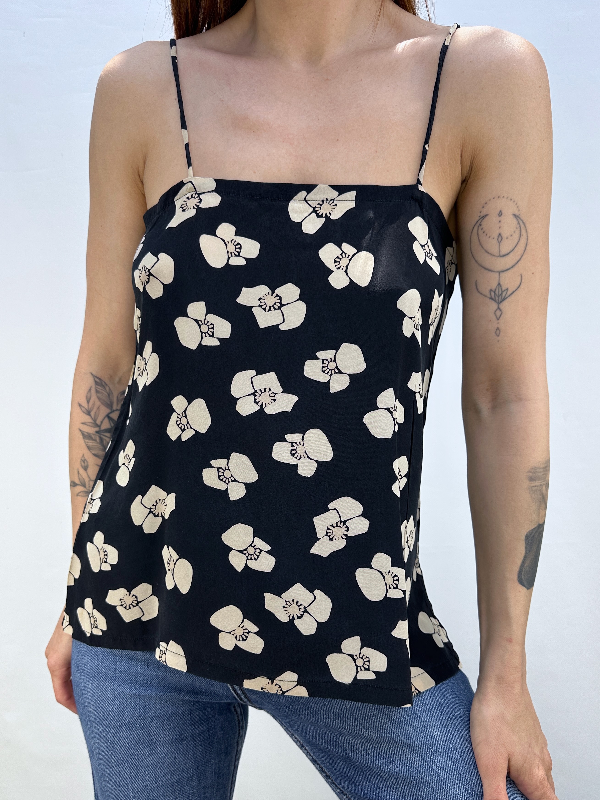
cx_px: 300
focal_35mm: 24
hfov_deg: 56.8
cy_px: 400
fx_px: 555
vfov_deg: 71.6
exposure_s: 1/564
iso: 80
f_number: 1.78
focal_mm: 6.86
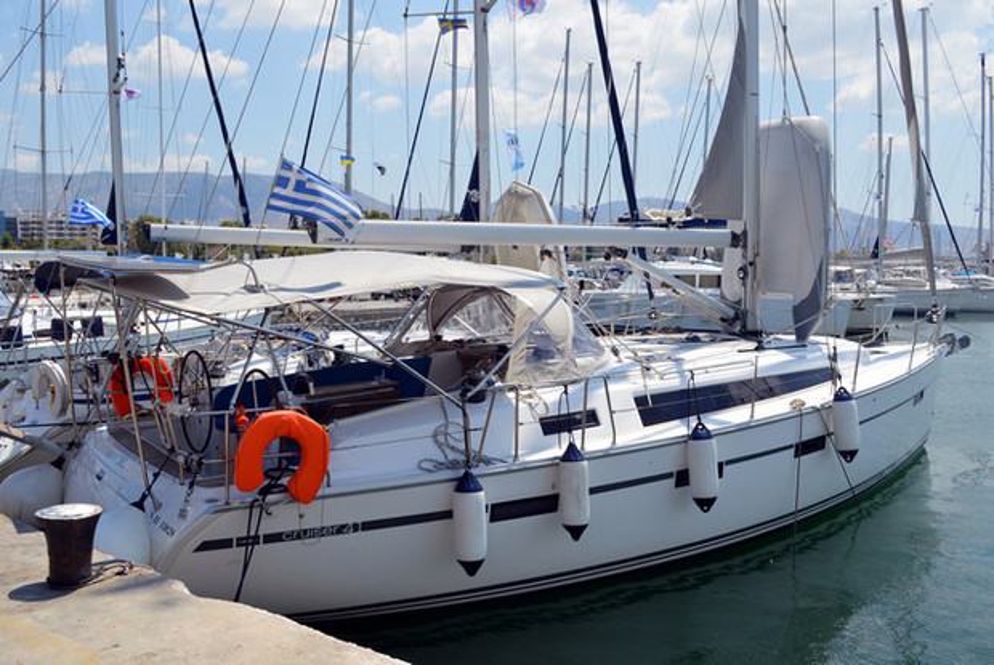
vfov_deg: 40.1
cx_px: 497
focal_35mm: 33
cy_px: 332
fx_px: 912
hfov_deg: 57.2
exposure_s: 1/320
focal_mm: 22
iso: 100
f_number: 9
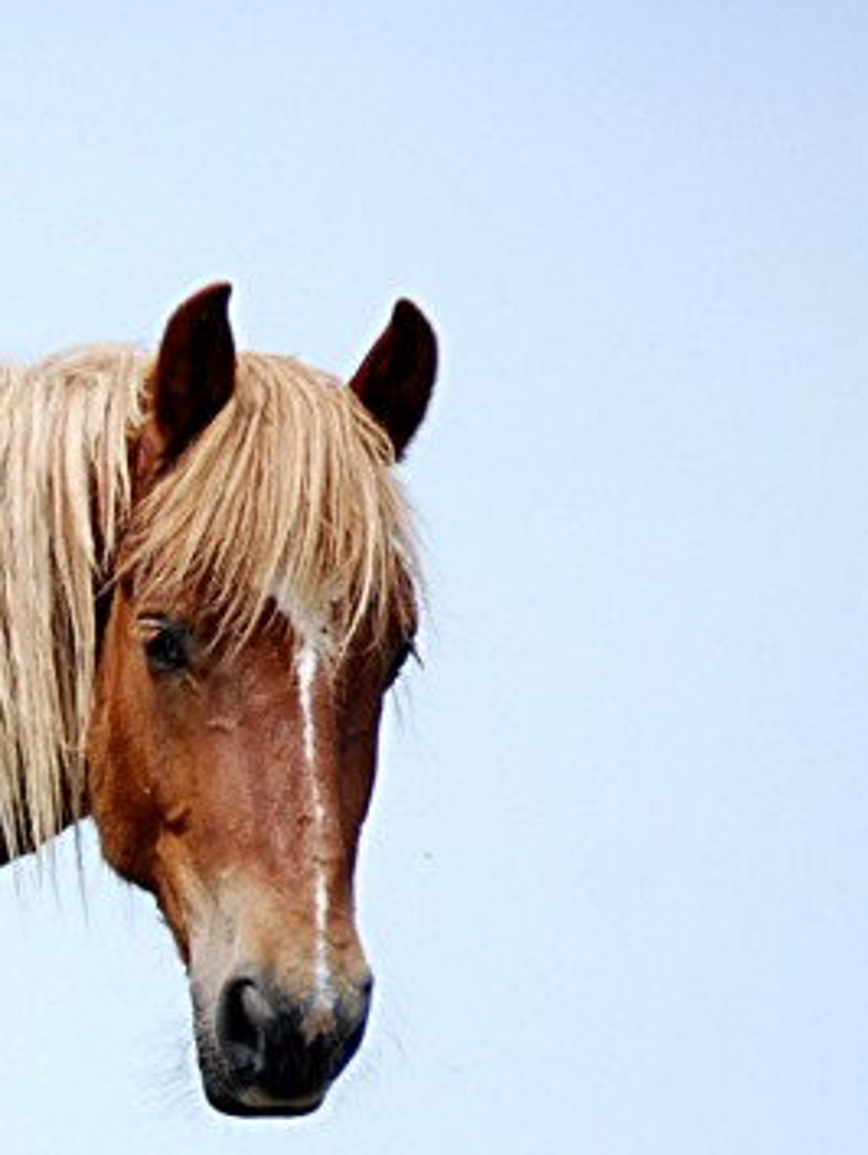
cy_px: 1026
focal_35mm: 709
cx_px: -708
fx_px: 23676
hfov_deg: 2.1
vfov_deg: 2.8
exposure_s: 1/640
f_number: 4.8
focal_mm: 170
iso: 200
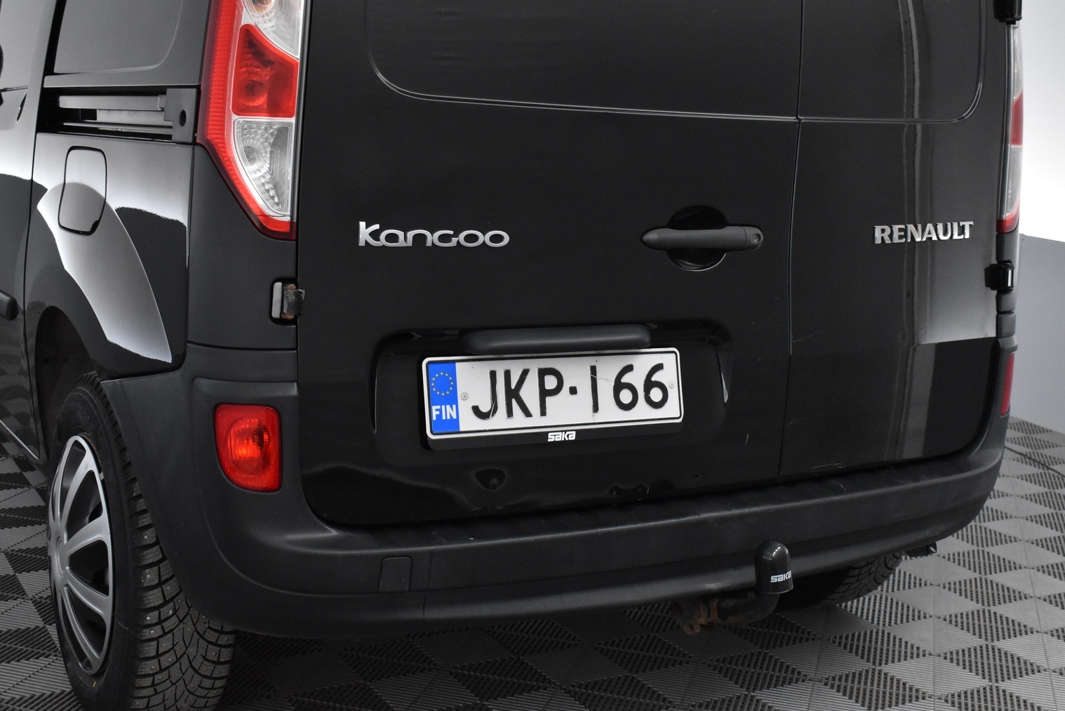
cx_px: 531
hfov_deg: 41.1
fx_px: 1420
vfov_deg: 28.1
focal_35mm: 48
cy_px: 347
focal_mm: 30
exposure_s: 1/160
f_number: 6.3
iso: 3200
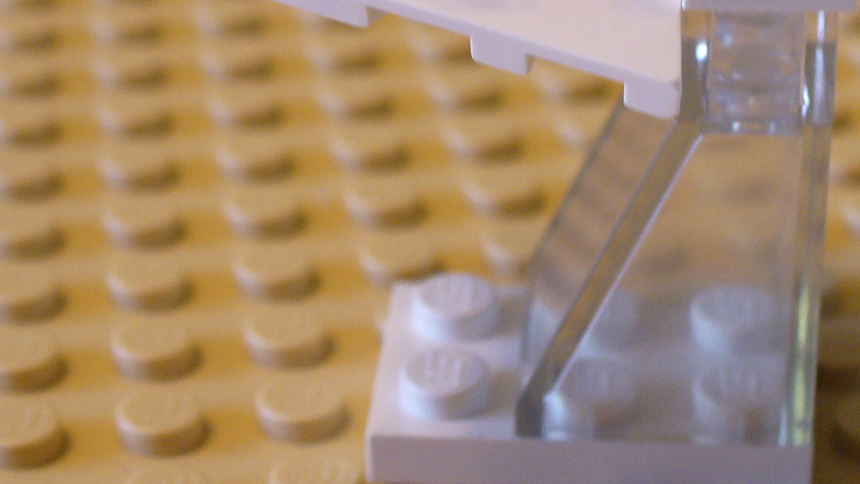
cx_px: 553
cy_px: 16
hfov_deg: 21.7
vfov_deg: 12.2
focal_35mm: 98
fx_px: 2235
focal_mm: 7.9
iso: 150
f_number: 3
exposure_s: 1/20
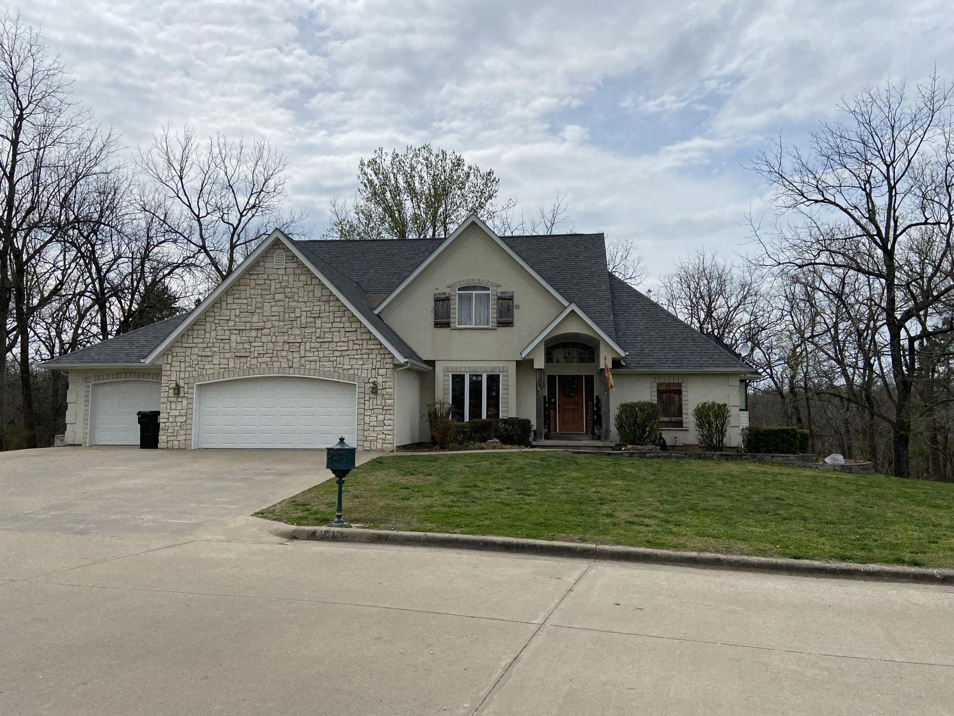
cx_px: 477
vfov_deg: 53.1
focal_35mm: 26
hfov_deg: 67.3
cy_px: 358
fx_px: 717
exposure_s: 1/6410
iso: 32
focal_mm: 4.25
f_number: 1.8
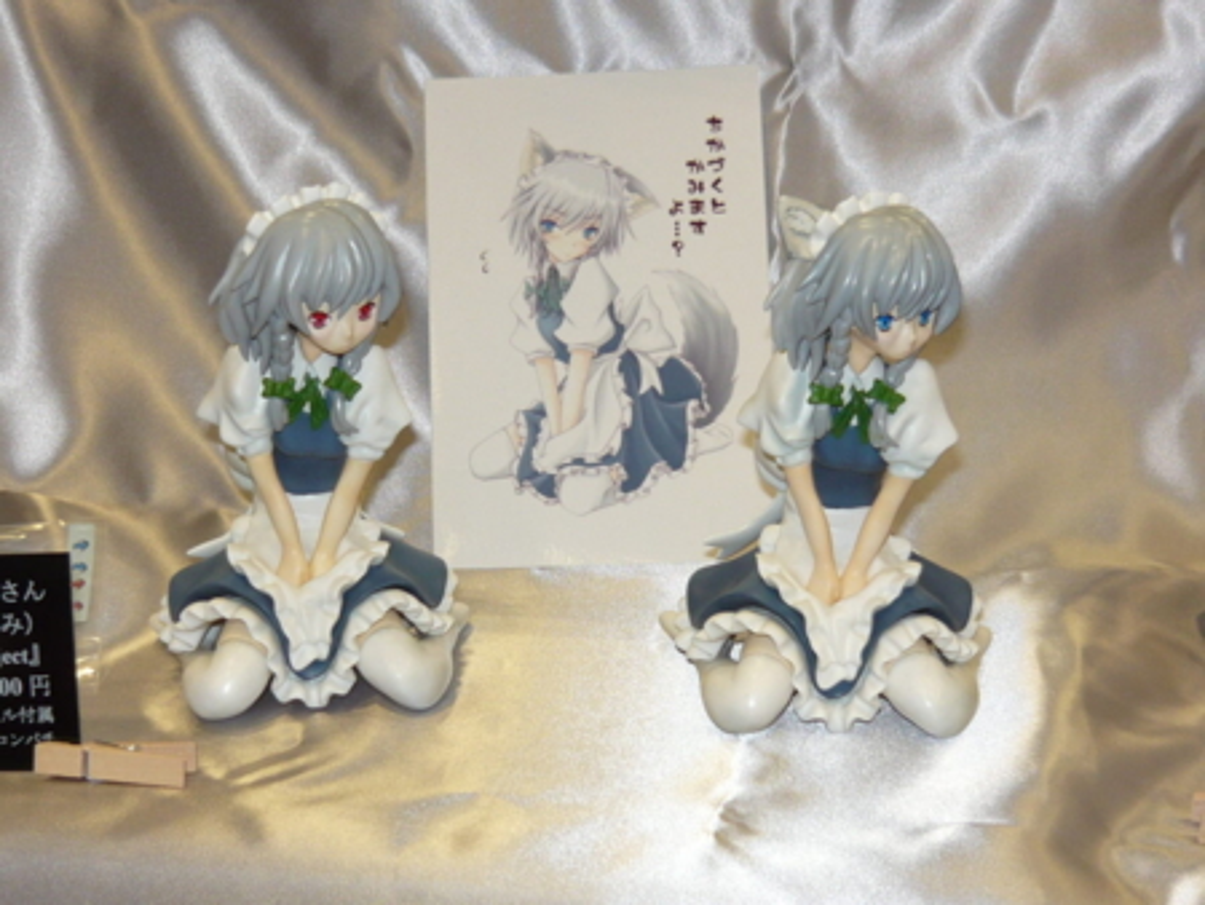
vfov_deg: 25.3
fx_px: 2020
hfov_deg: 33.2
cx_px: 602
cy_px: 452
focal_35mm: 58
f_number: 2.9
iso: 100
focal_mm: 6
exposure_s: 1/30
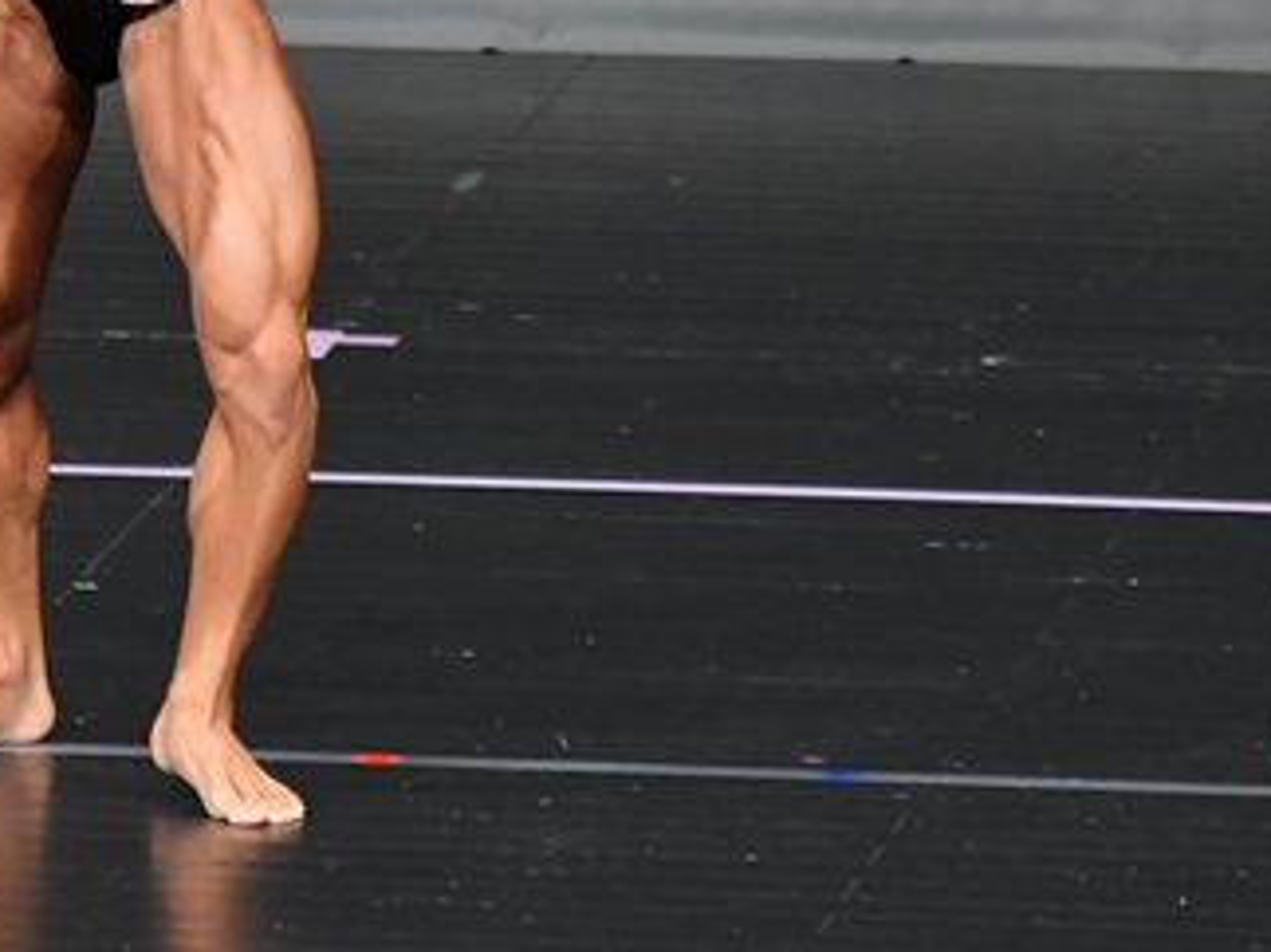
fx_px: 31749
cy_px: -8
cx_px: 49
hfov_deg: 2.3
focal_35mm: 865
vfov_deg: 1.7
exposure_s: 1/400
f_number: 5.6
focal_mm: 250
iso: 4000
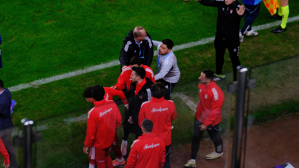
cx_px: 139
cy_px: 62
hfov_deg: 7.0
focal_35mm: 308
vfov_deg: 3.9
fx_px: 2442
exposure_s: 1/80
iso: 500
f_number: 6.2
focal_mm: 152.6
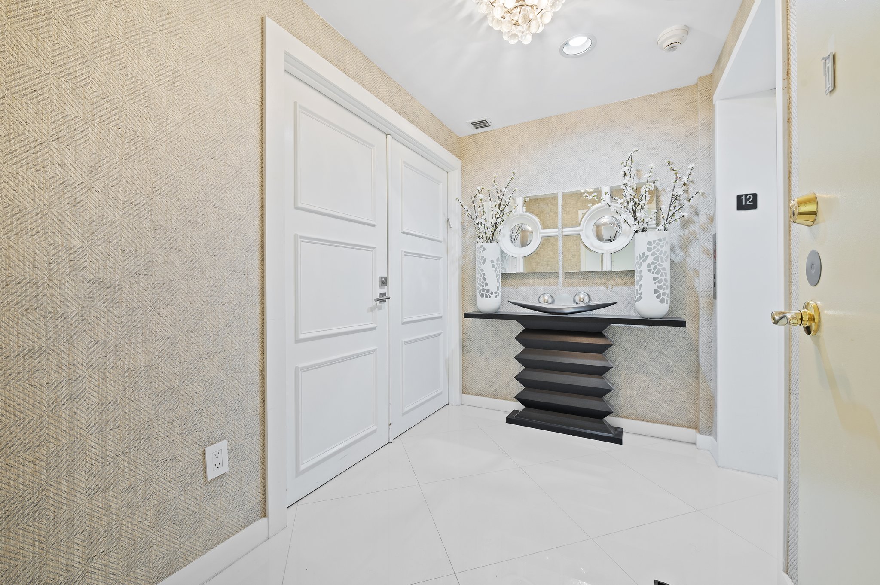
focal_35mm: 14
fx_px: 342
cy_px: 292
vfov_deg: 81.1
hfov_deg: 104.3
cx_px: 440
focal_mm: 14
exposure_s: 1/1.25
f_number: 8
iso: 200
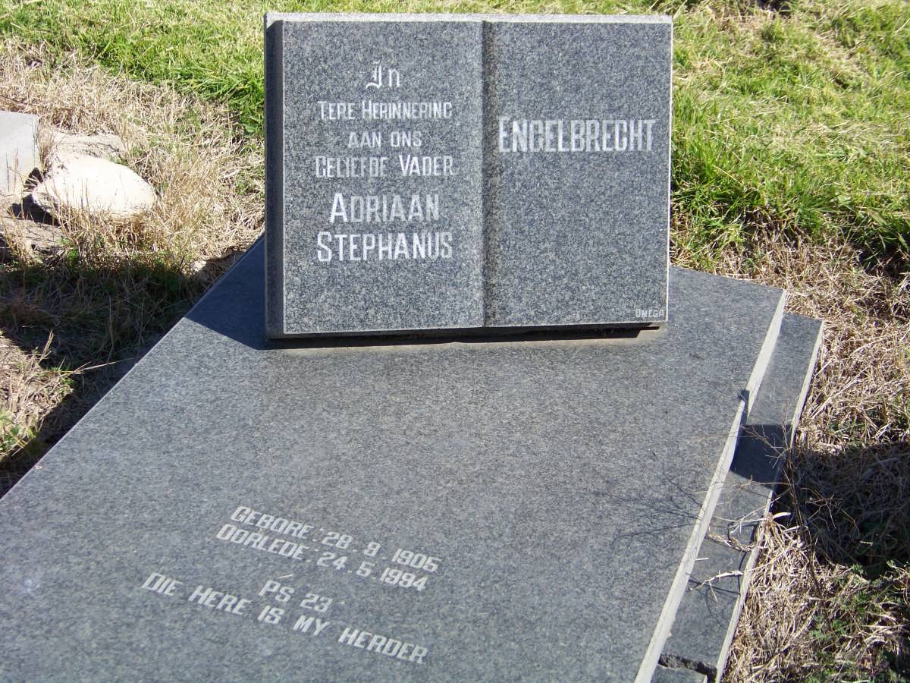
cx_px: 455
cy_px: 342
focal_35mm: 70
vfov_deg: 21.0
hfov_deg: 27.8
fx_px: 1840
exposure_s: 1/640
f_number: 3.2
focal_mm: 11.7
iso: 64
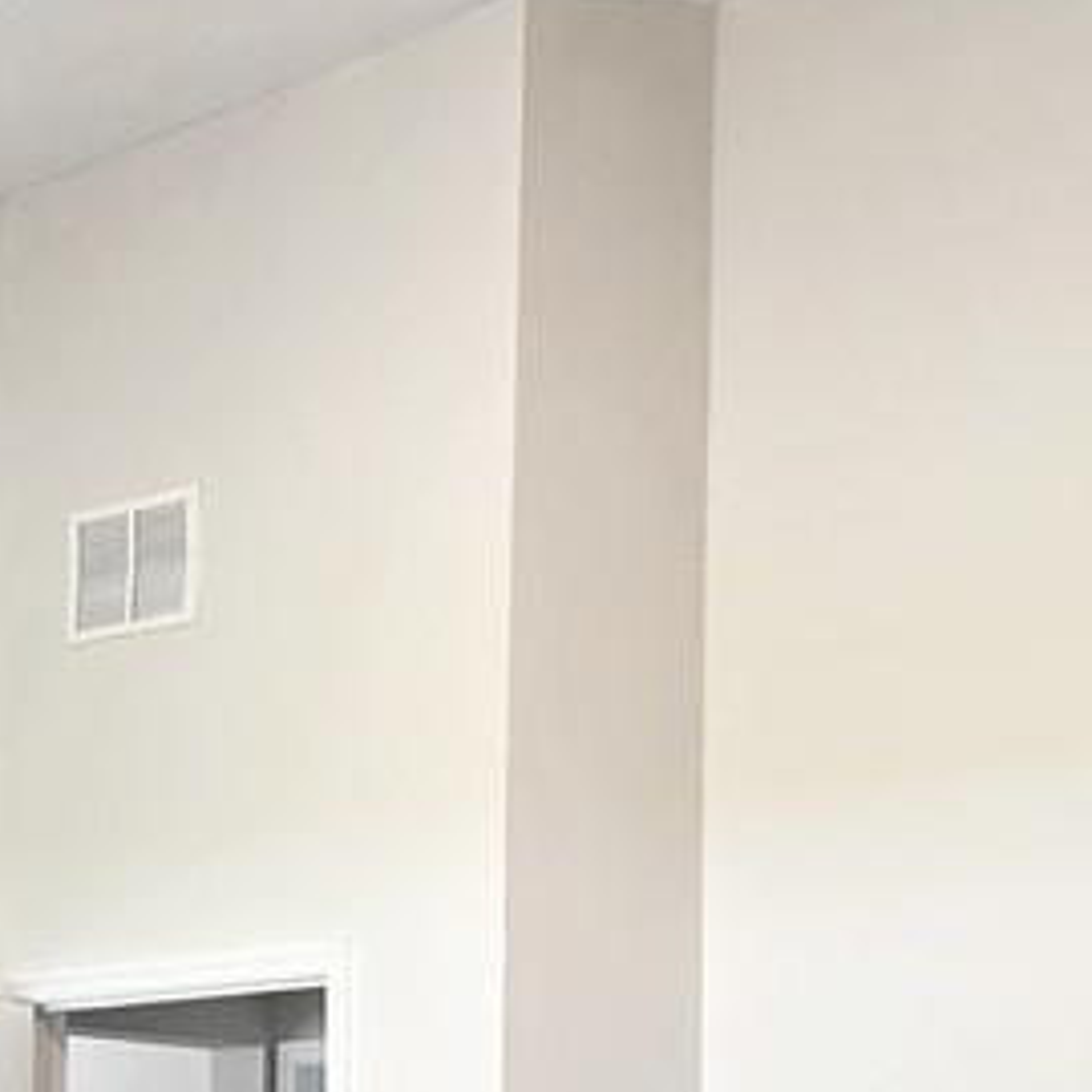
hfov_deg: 25.3
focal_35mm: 68
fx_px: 2427
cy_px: 1351
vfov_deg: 23.0
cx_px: 449
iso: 160
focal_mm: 2.2
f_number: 1.9
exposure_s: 1/120
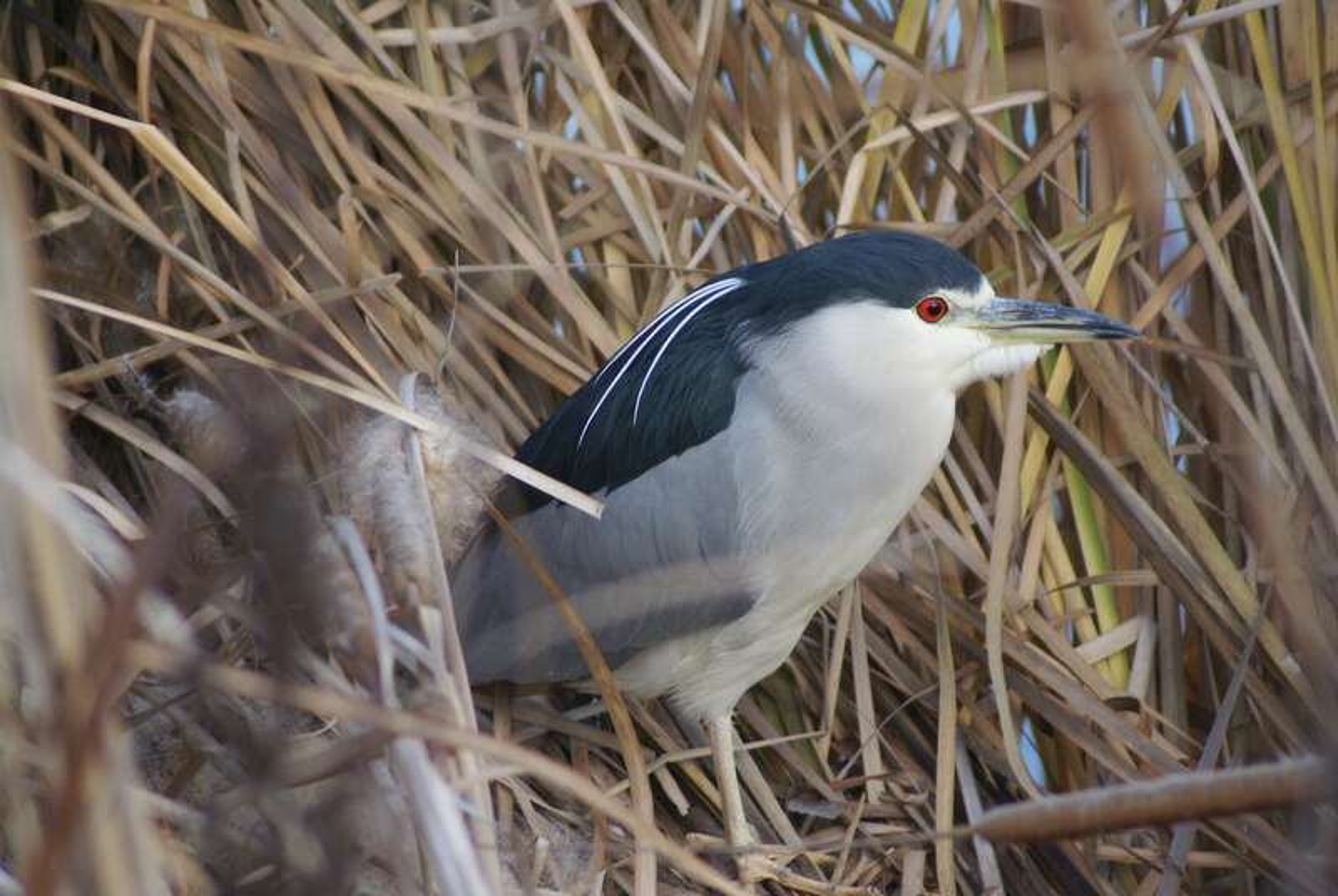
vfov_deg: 3.3
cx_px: 669
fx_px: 15633
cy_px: 448
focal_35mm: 420
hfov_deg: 4.9
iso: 400
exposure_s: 1/250
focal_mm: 280
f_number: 5.6
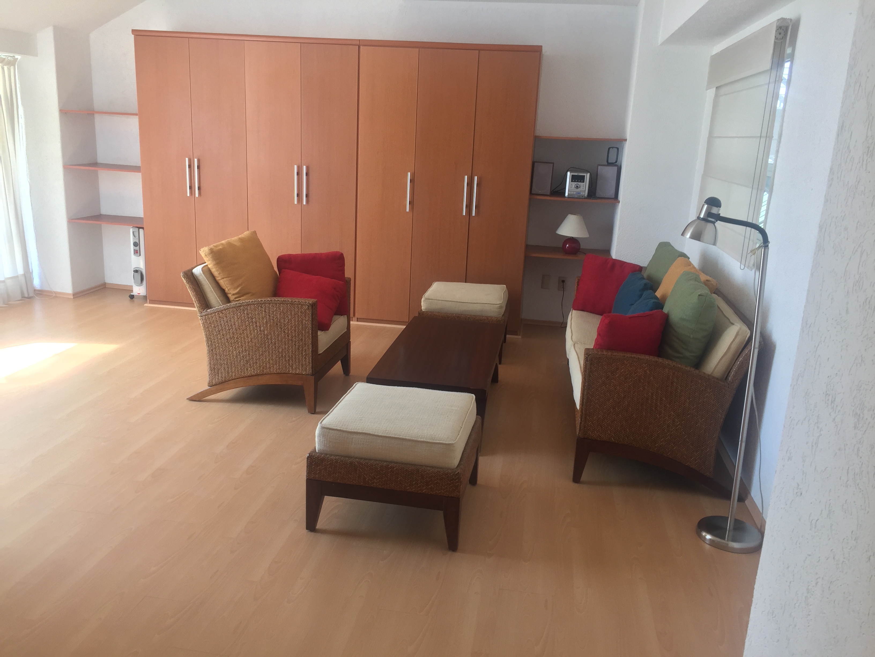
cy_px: 328
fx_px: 733
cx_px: 438
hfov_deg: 61.7
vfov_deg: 48.2
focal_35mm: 29
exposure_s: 1/50
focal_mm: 4.15
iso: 32
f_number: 2.2
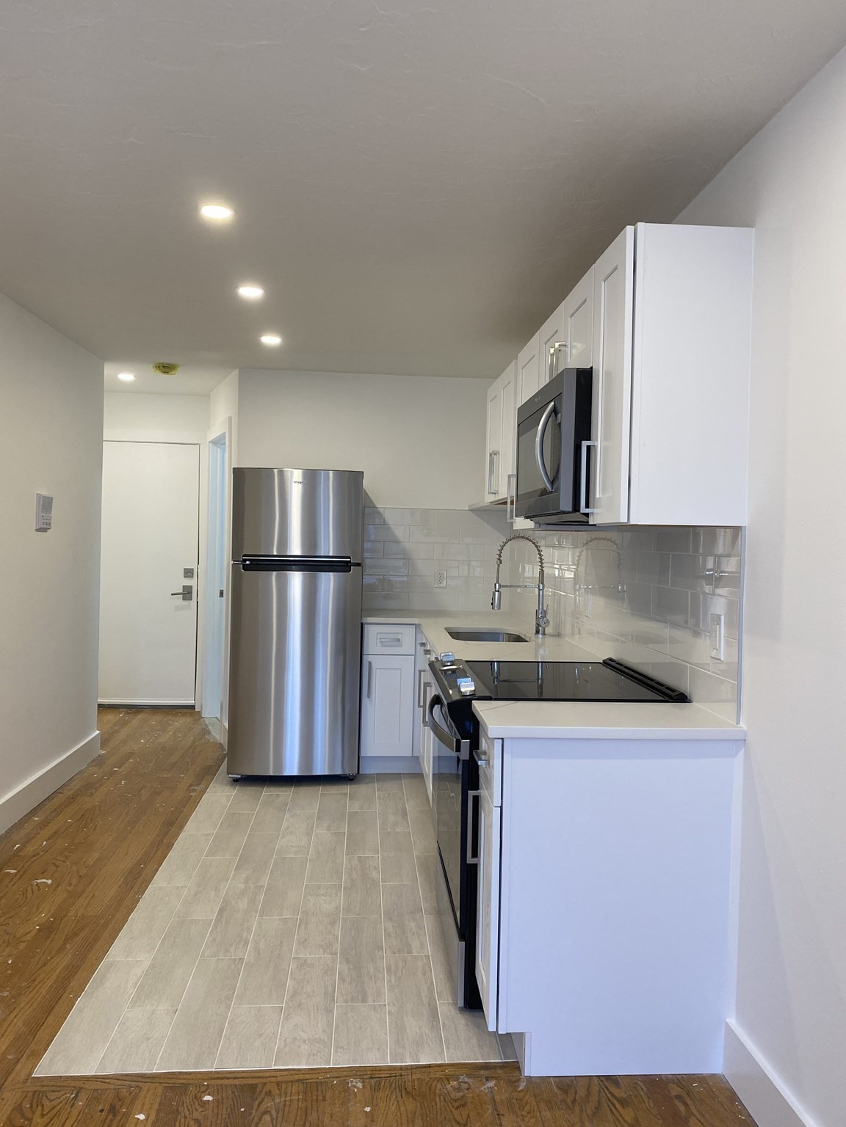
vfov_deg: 67.3
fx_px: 847
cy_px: 564
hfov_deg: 53.1
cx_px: 423
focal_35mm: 26
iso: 125
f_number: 1.8
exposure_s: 1/120
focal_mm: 4.25
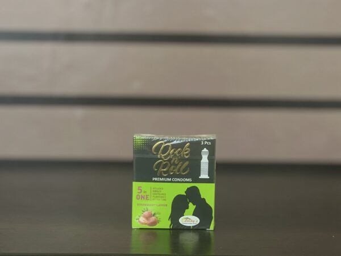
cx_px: 170
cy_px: 128
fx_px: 759
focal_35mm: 77
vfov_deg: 19.1
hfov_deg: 25.3
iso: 400
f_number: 2.8
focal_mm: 9
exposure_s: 1/20
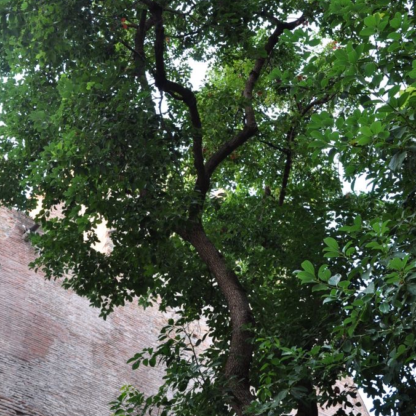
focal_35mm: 54
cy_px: 159
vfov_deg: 31.5
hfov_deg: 31.6
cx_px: 208
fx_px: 734
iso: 400
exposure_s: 1/50
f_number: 8
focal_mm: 28
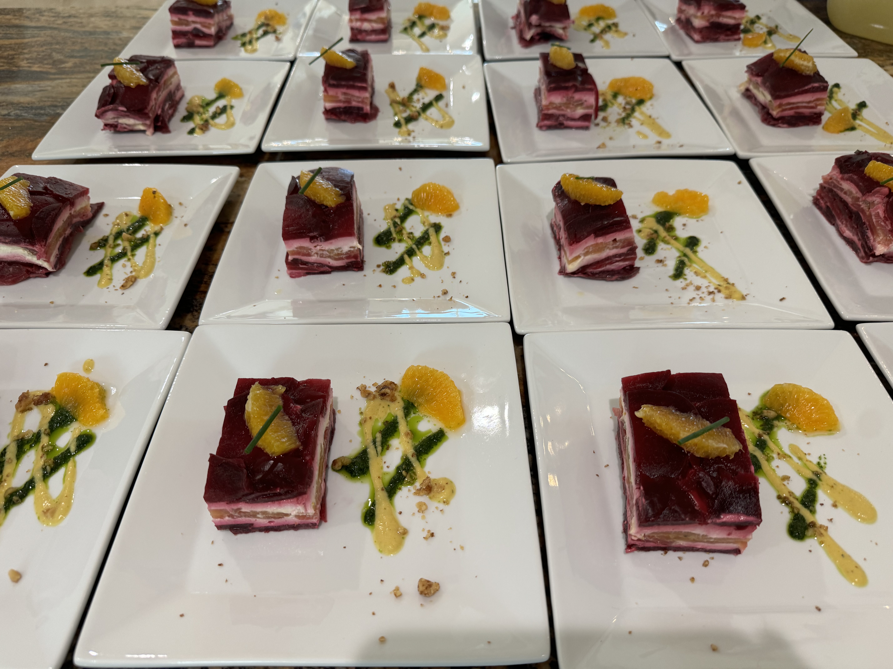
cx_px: 446
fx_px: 619
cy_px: 334
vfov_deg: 56.8
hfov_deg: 71.6
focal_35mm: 24
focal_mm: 6.76
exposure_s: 1/60
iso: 125
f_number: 1.78
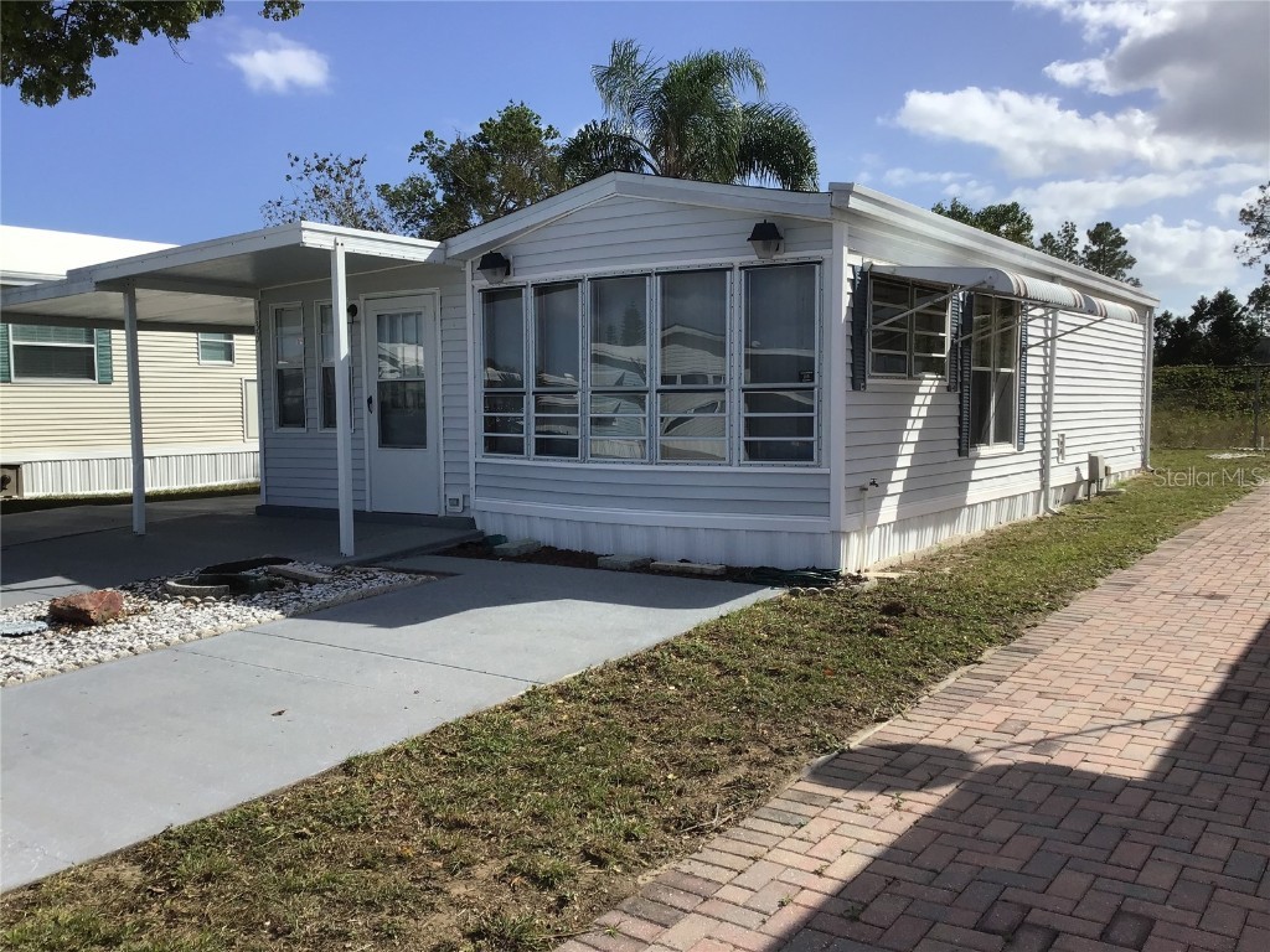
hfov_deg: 58.4
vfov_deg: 45.4
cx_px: 635
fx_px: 1137
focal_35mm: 31
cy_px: 476
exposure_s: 1/1852
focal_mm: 3.3
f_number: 2.4
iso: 25
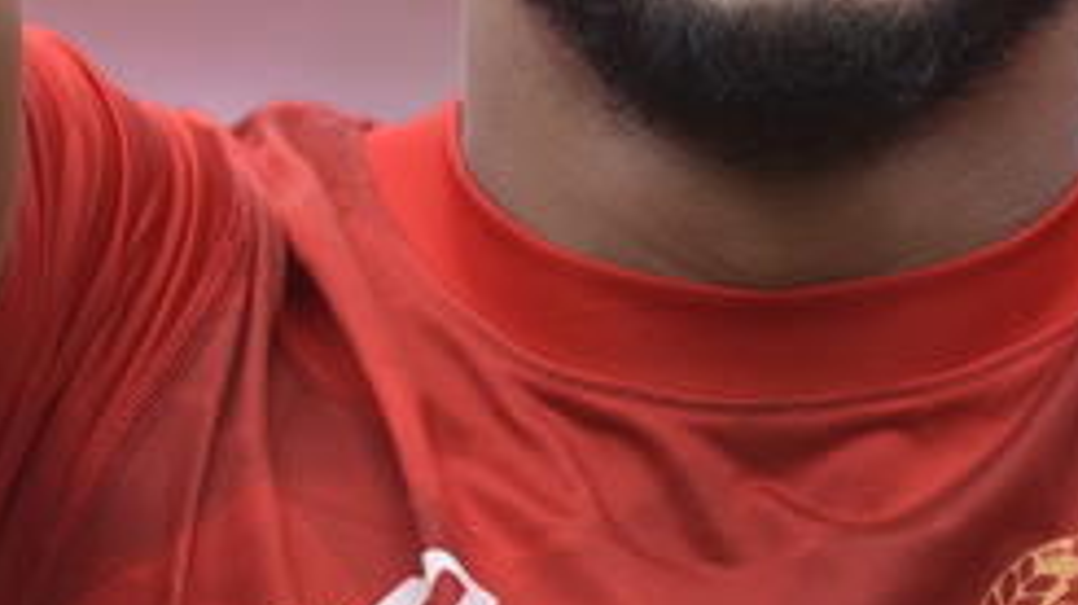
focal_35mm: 1200
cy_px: -454
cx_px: 574
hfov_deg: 1.8
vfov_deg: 1.0
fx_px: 34279
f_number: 5
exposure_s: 1/1600
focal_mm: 300
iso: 200
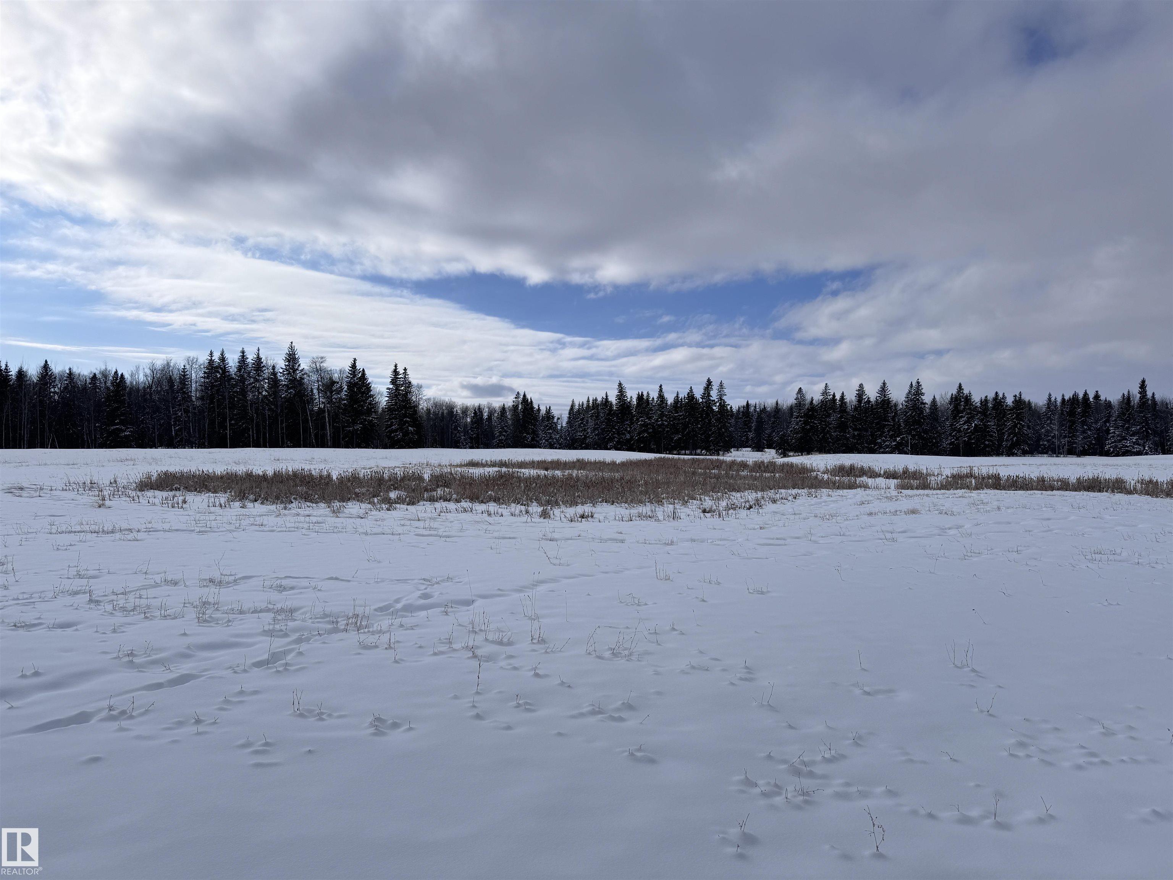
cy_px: 440
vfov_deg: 56.8
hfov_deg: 71.6
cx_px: 586
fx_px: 813
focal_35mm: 24
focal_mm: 6.76
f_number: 1.78
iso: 80
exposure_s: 1/9009
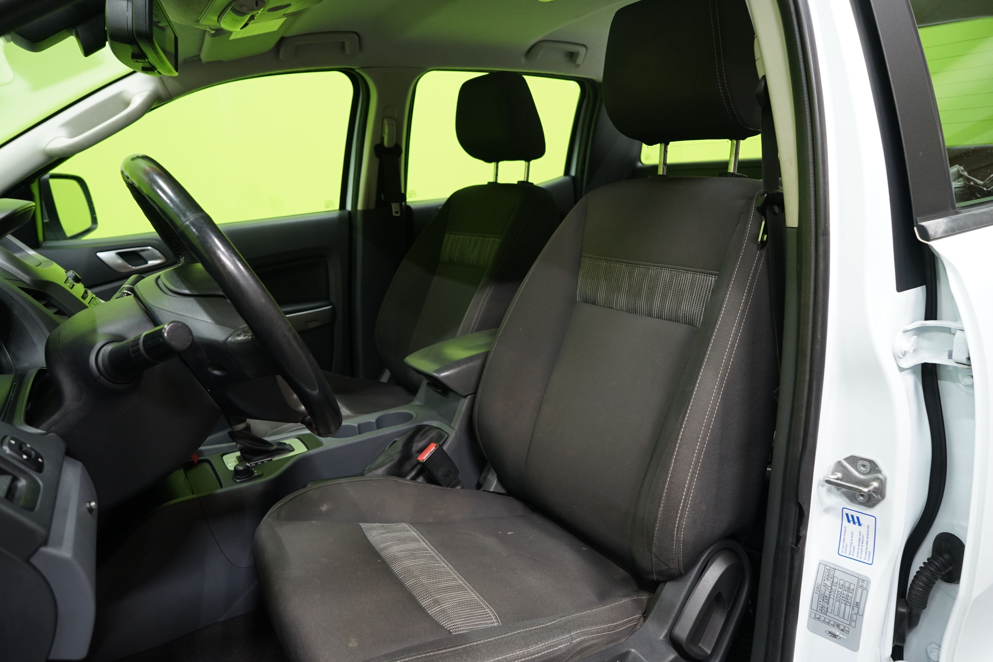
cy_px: 331
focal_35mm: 24
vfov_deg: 53.1
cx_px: 496
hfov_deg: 73.7
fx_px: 662
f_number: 5.6
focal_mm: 24
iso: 1250
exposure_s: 1/20
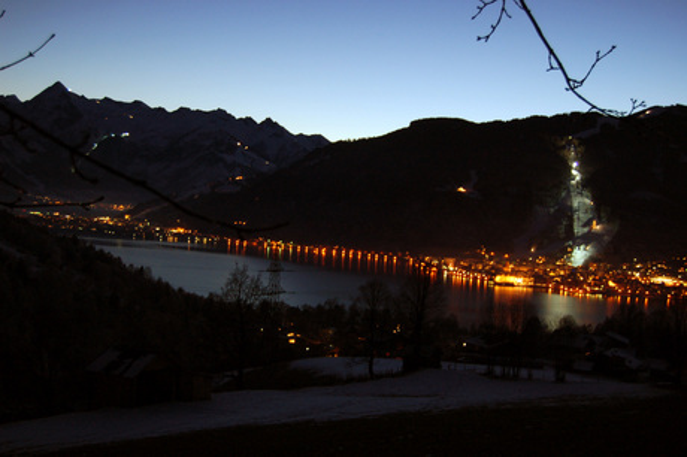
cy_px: 228
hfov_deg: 43.6
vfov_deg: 29.8
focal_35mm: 45
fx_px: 858
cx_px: 344
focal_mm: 30
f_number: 4.2
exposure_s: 1.6
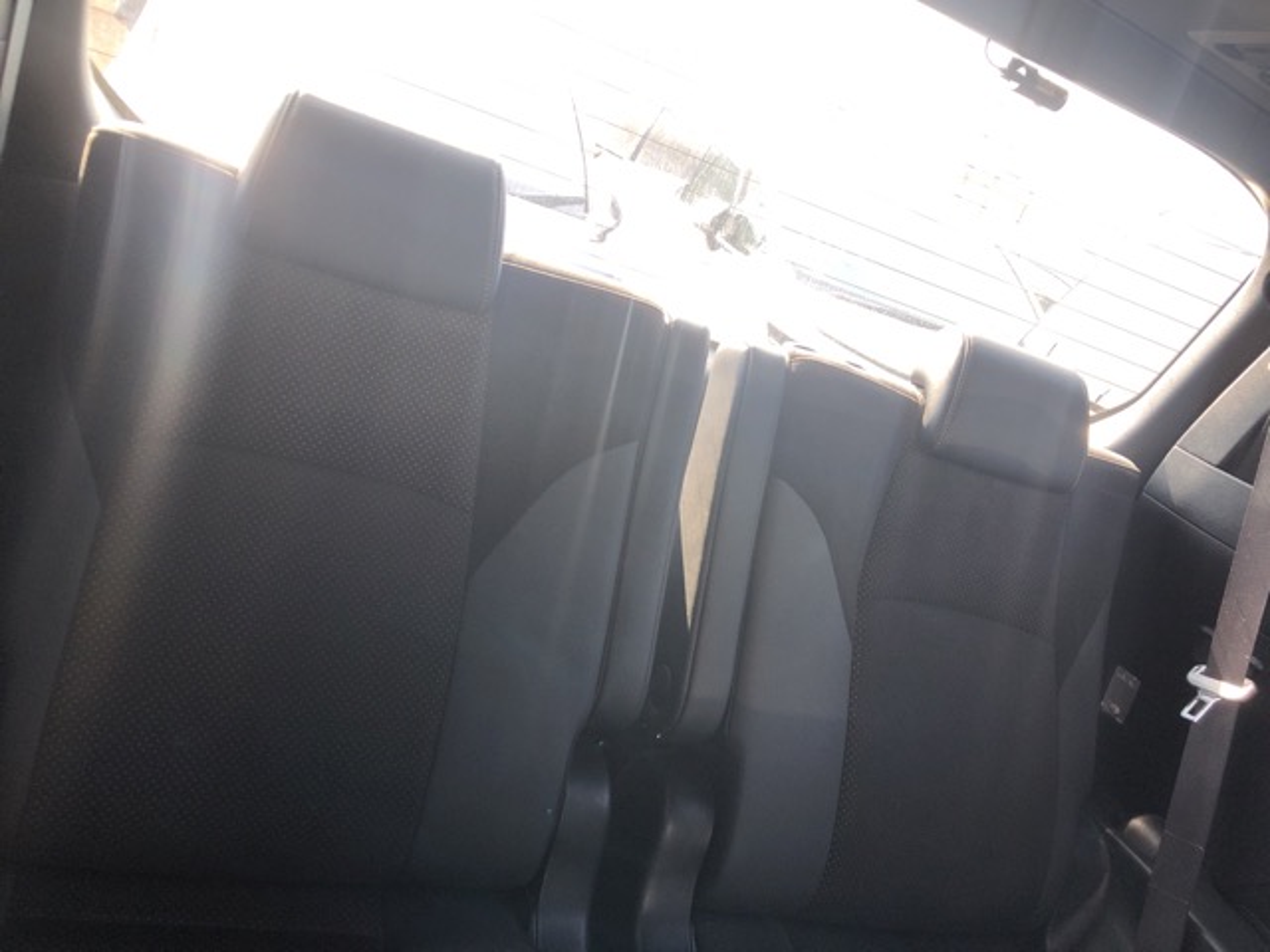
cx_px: 635
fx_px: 1027
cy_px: 476
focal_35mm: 28
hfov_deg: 63.4
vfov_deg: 49.7
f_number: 1.8
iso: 25
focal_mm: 3.99
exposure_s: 1/30
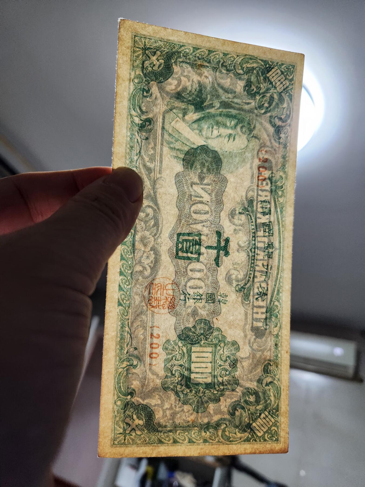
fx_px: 323
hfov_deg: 58.9
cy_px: 244
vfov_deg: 73.9
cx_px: 182
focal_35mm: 23
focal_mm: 5.4
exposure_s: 1/100
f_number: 1.8
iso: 1000
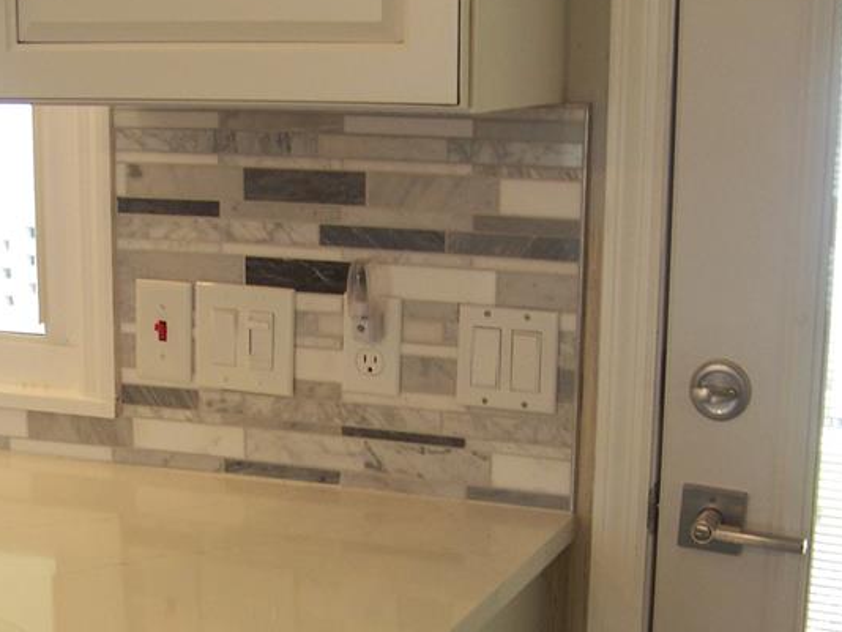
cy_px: 506
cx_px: 319
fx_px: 1679
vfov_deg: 21.1
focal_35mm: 69
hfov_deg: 28.1
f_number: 2.8
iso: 80
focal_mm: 5.85
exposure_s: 1/30
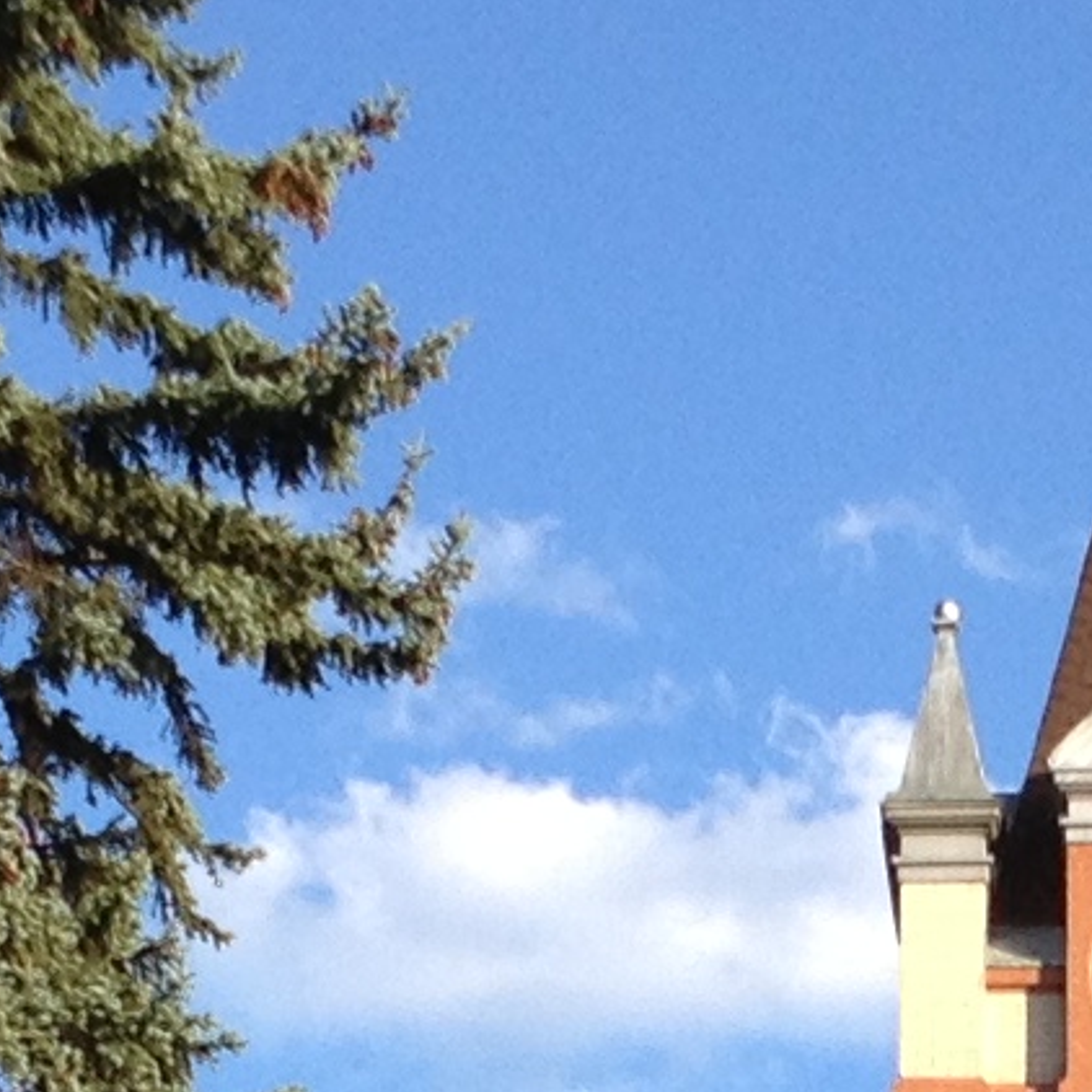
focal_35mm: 239
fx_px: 8530
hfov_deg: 7.3
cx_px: 1144
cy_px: 1879
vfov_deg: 7.2
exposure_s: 1/681
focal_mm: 4.28
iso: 50
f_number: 2.4
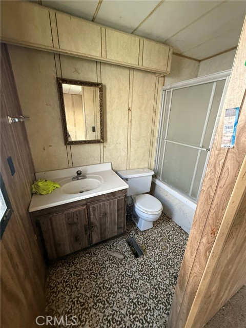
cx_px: 123
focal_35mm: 14
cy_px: 164
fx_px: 133
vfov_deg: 102.1
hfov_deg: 85.7
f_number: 2.2
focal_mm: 2.22
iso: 320
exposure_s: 1/66
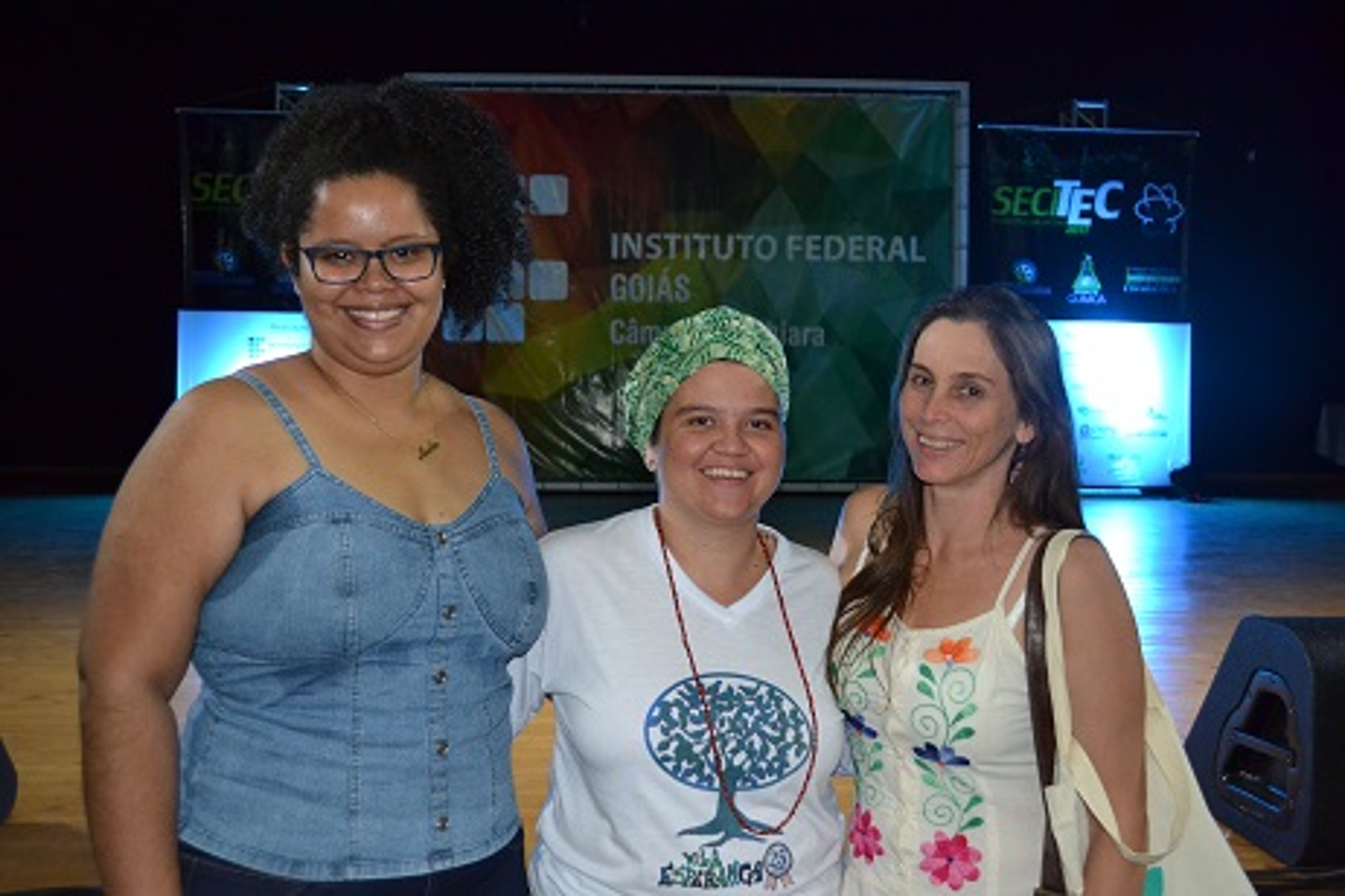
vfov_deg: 36.9
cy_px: 448
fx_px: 1345
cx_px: 672
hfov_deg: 53.1
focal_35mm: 36
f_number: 4
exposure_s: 1/60
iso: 2500
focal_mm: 24
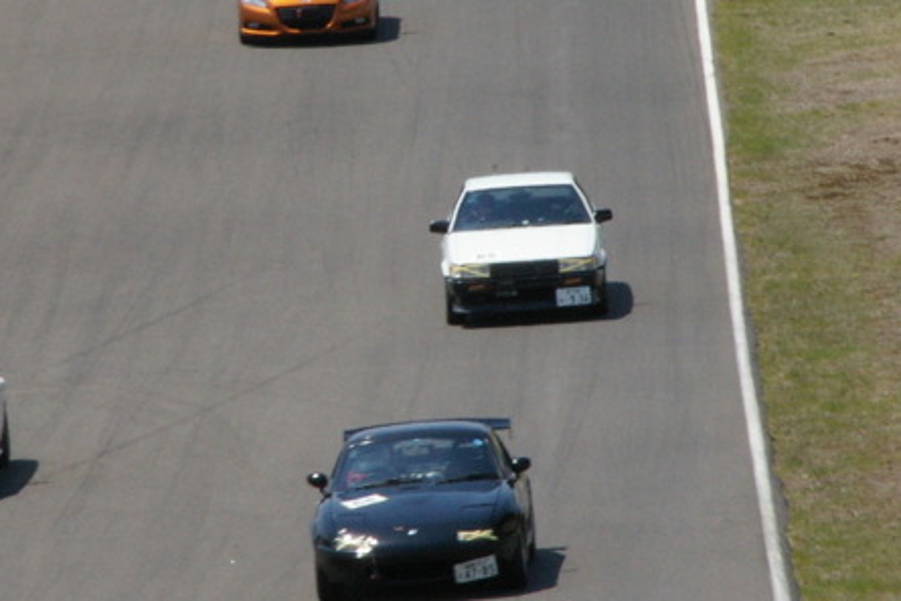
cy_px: 109
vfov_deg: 2.8
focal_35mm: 493
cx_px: 296
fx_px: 12346
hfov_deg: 4.2
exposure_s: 1/125
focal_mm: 143
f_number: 38
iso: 800
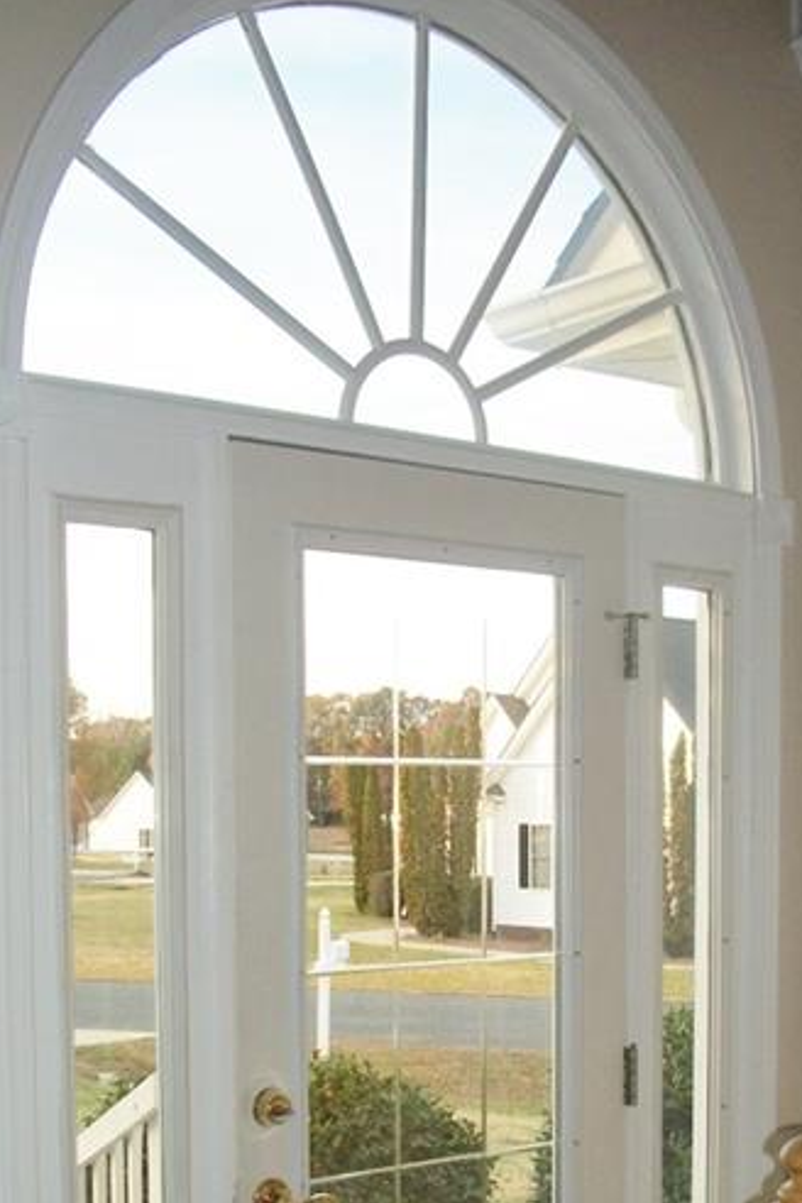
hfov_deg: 26.0
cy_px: 892
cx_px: 389
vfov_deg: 37.3
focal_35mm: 52
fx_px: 1738
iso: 80
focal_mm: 5.7
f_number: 2.9
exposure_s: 1/125
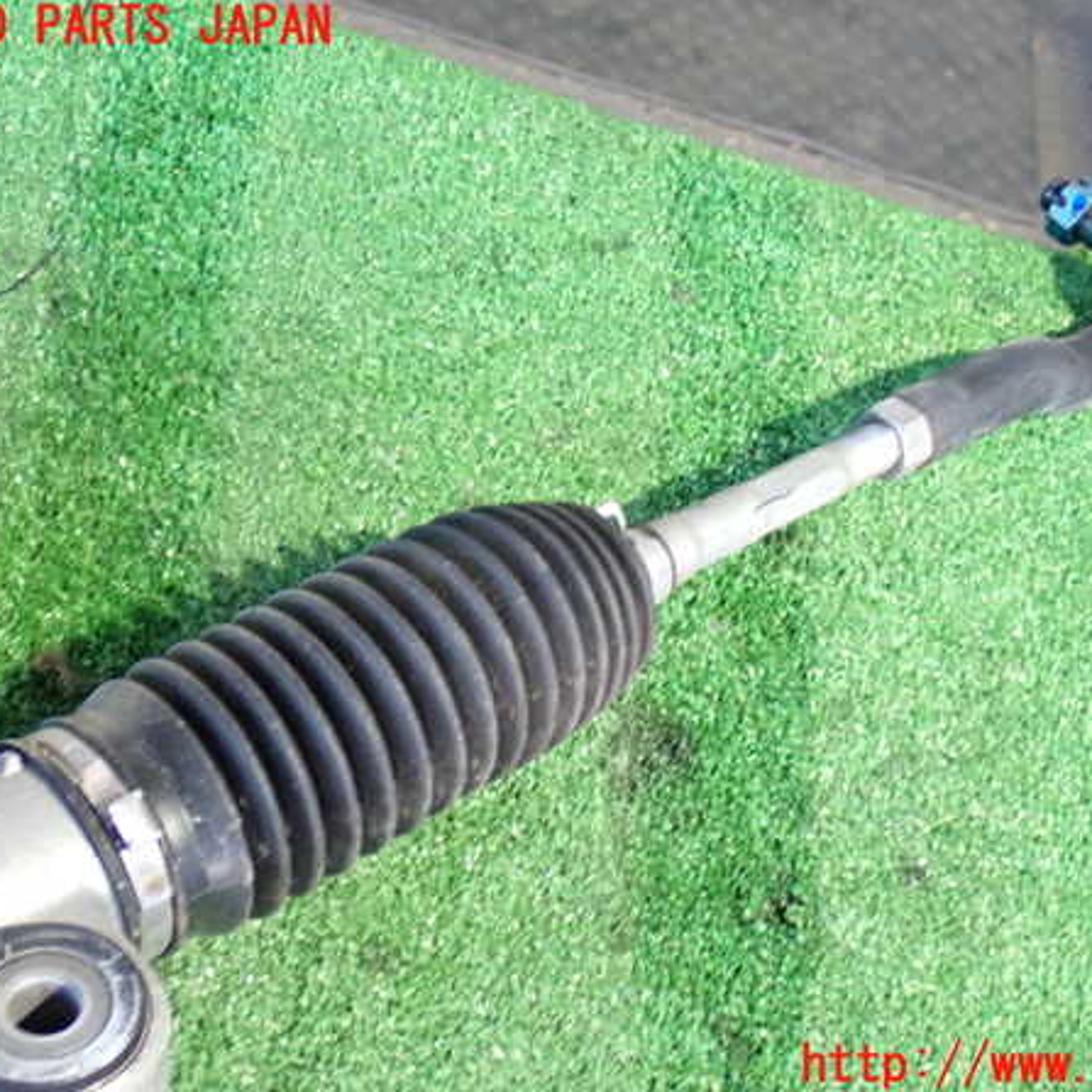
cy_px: 547
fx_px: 2284
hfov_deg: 26.9
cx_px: 621
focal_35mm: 64
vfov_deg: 26.9
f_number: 3.3
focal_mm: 9.65
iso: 800
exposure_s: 1/15
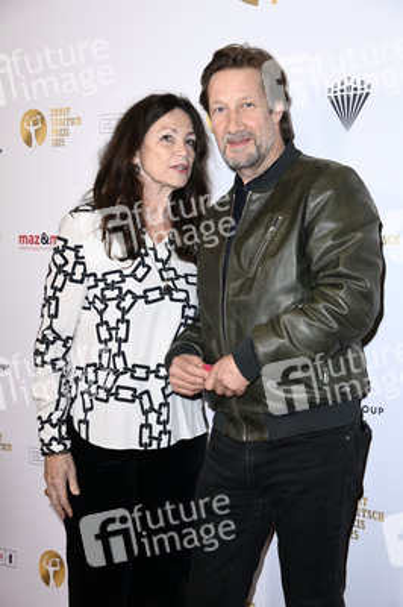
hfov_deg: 20.9
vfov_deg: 31.0
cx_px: 202
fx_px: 1093
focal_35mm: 65
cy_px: 304
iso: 2000
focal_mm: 65
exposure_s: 1/250
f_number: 5.6
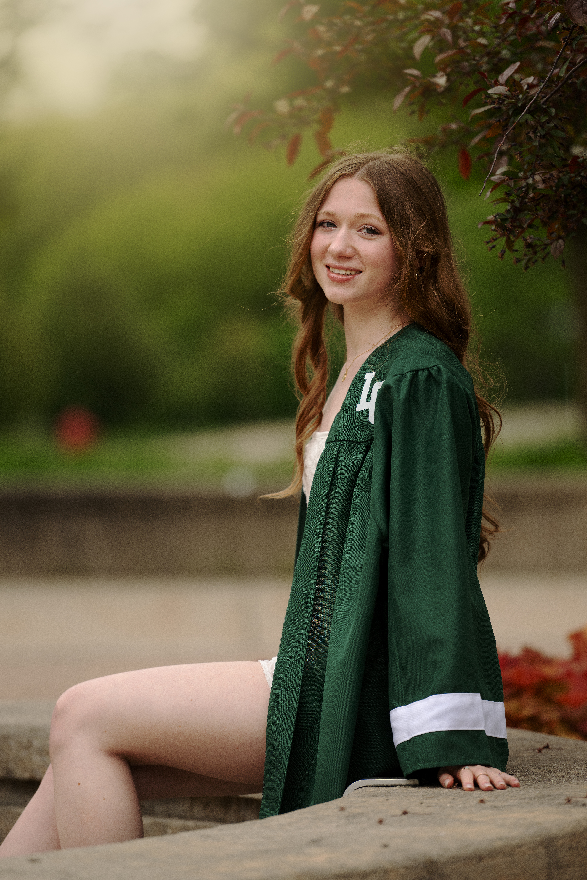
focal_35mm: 200
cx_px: 294
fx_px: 4891
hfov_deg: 6.9
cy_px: 440
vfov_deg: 10.3
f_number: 2.8
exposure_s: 1/800
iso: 160
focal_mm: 200
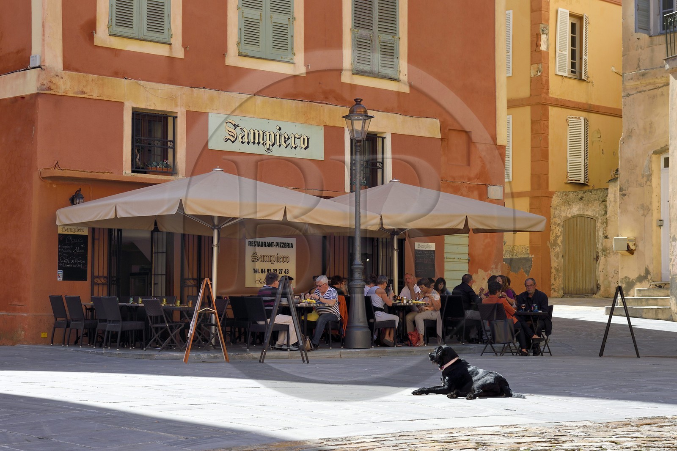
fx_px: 1316
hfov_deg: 28.8
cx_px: 338
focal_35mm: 70
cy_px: 226
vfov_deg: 19.4
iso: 200
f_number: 11
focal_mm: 70
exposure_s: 1/250
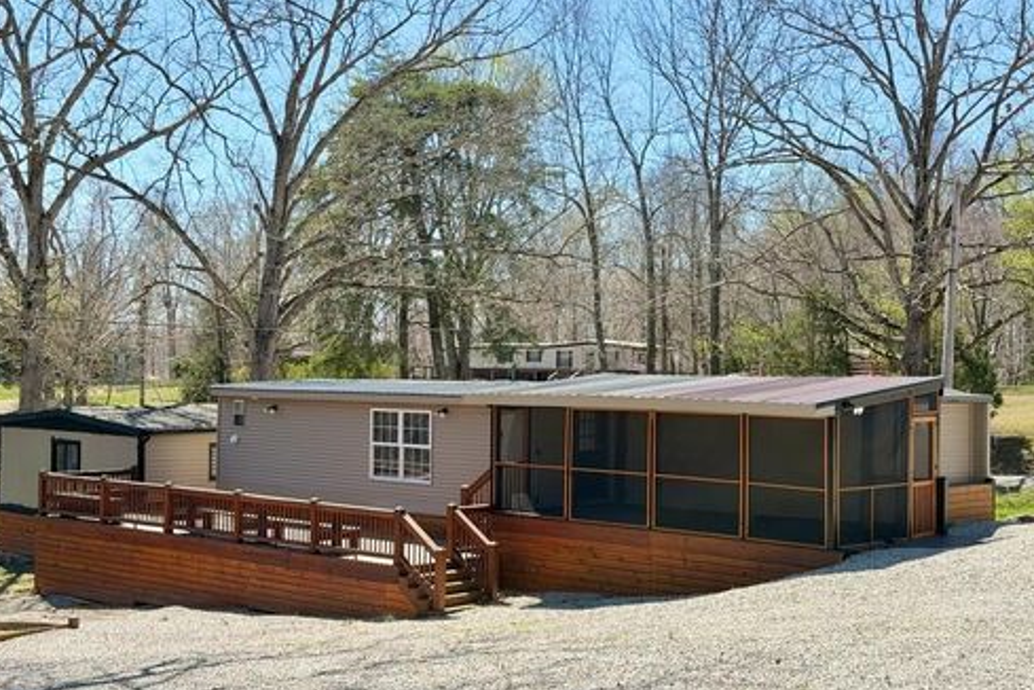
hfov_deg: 38.9
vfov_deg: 26.5
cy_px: 393
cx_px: 516
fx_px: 1465
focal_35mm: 51
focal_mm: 6.76
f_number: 1.78
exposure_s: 1/2865
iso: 64
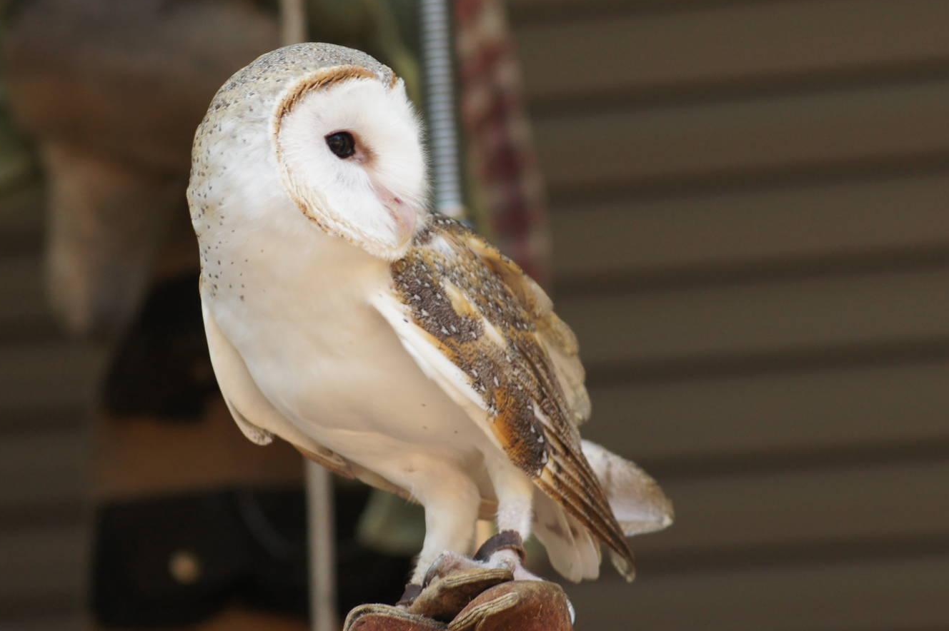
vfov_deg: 5.1
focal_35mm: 271
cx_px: 402
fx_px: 7140
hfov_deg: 7.6
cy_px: 337
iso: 400
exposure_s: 1/80
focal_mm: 150
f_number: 5.6
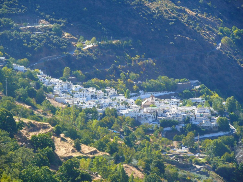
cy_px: 91
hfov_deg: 11.2
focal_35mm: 176
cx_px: 122
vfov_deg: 8.4
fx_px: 1235
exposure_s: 1/125
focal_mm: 37.2
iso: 100
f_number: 3.6
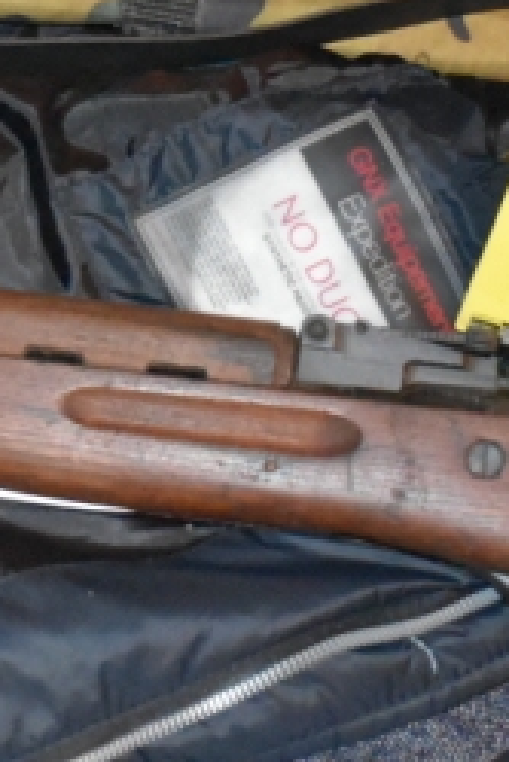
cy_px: 190
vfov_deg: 15.1
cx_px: 116
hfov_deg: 10.2
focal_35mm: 135
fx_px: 2859
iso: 6400
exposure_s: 1/60
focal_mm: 22
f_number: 3.5
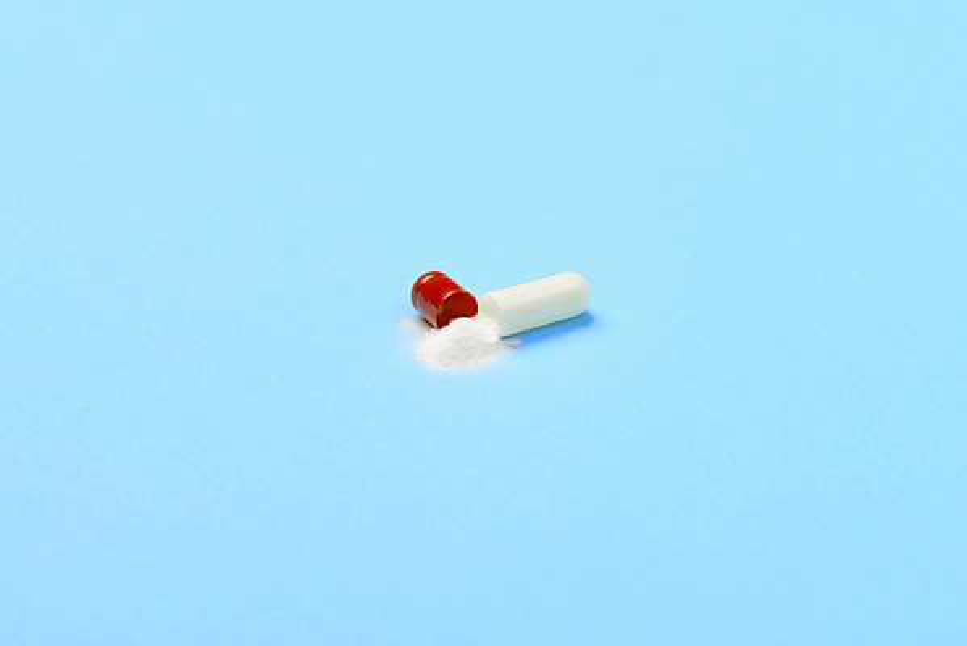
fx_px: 2822
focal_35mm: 105
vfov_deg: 13.1
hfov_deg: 19.4
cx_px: 484
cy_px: 323
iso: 100
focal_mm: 105
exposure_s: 1/125
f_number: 13
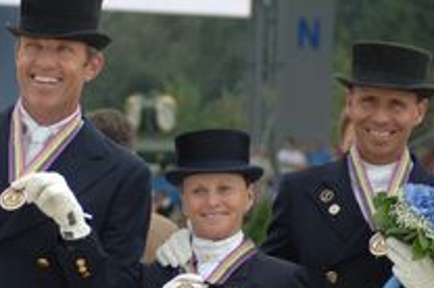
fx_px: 5267
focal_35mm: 438
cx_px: 363
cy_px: 289
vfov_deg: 3.1
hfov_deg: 4.7
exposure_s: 1/250
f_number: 5.6
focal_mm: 95
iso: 200
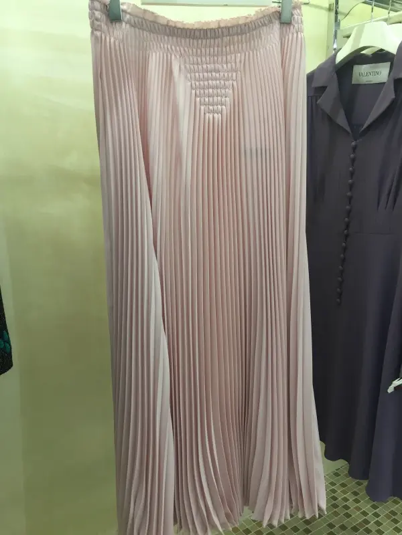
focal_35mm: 29
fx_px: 449
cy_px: 268
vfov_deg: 61.7
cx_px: 201
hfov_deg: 48.2
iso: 100
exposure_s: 1/33
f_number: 2.2
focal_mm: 4.15
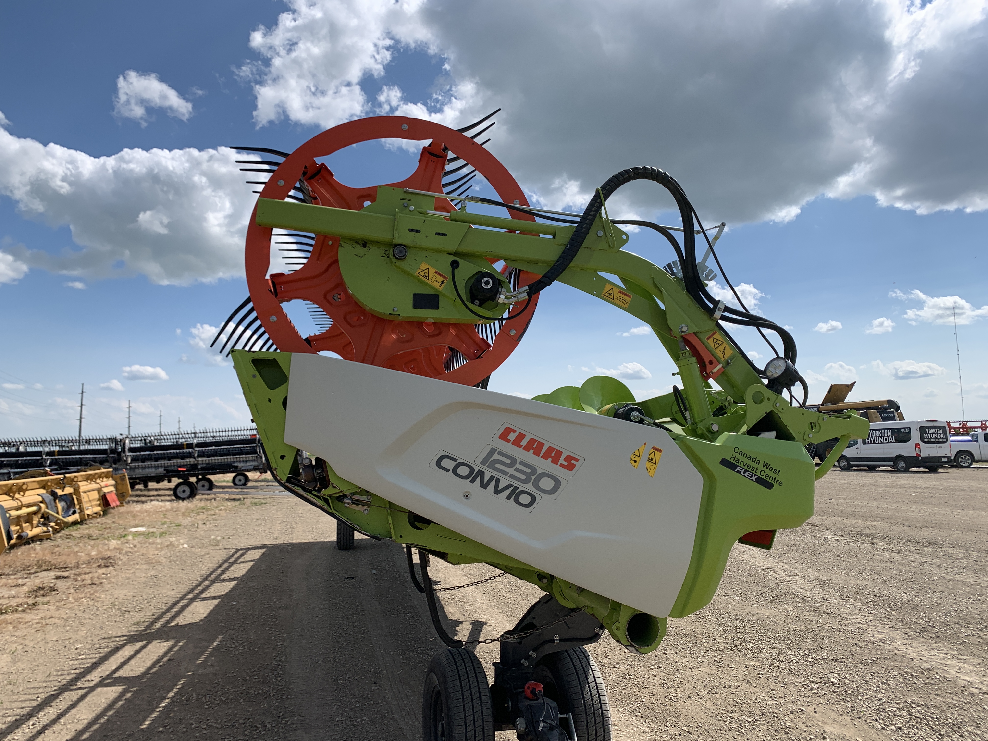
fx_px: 742
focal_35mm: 26
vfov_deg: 53.1
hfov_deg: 67.3
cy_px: 370
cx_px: 494
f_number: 1.8
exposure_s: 1/3401
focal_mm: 4.25
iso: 25
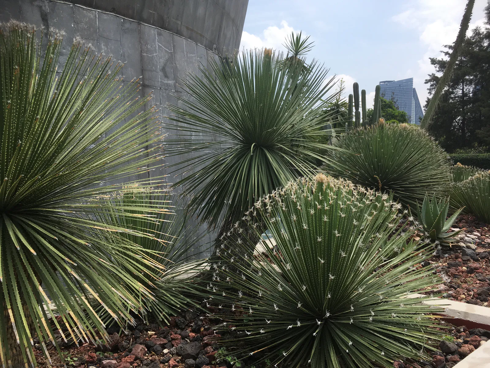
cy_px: 184
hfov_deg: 61.7
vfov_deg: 48.2
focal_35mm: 29
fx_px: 411
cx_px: 245
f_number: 2.2
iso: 25
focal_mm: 4.15
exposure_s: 1/1099
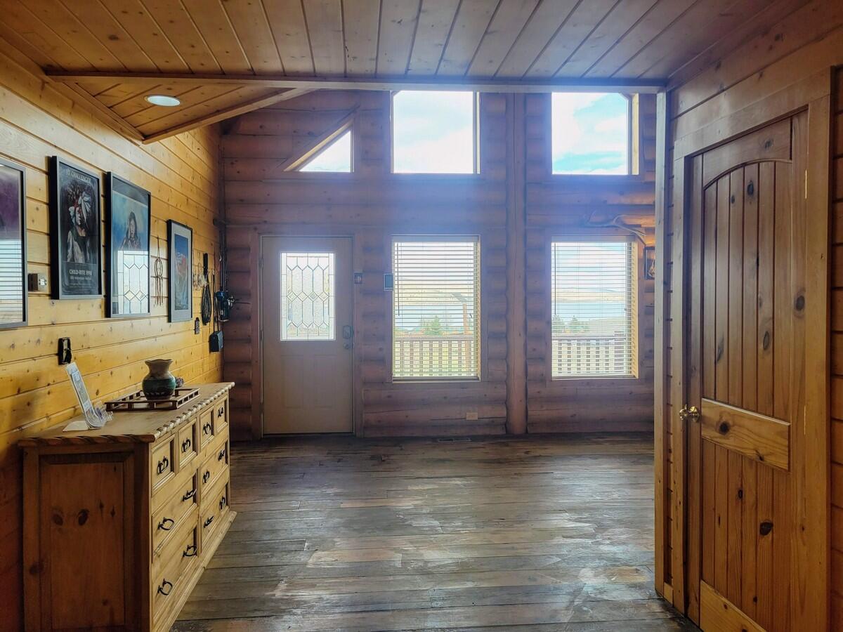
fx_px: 633
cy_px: 316
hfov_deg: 67.3
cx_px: 422
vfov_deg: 53.1
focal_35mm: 26
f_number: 1.8
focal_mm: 5.4
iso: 40
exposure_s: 1/146
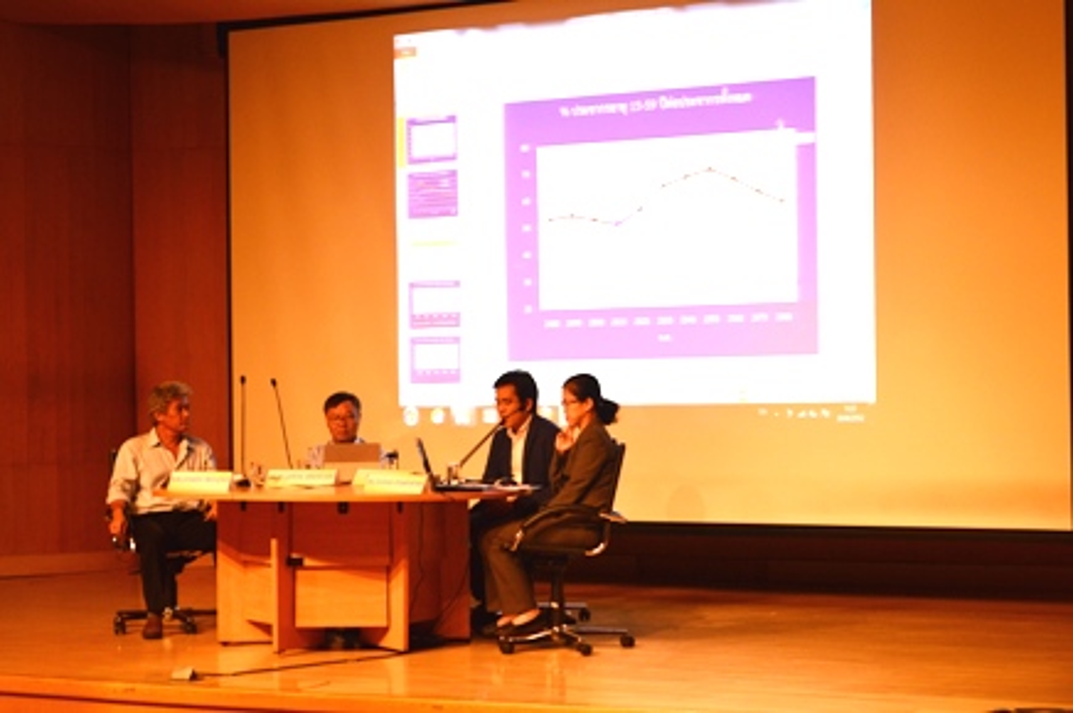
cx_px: 536
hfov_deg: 24.6
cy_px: 356
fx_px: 2457
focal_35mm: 82
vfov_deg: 16.5
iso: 500
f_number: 6.3
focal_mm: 55
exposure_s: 1/15
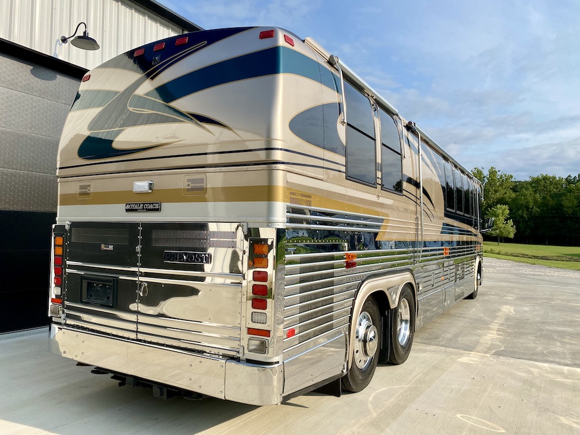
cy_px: 218
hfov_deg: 67.3
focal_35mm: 26
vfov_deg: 53.1
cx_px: 290
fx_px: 436
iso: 32
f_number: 1.8
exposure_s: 1/2222
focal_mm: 4.25
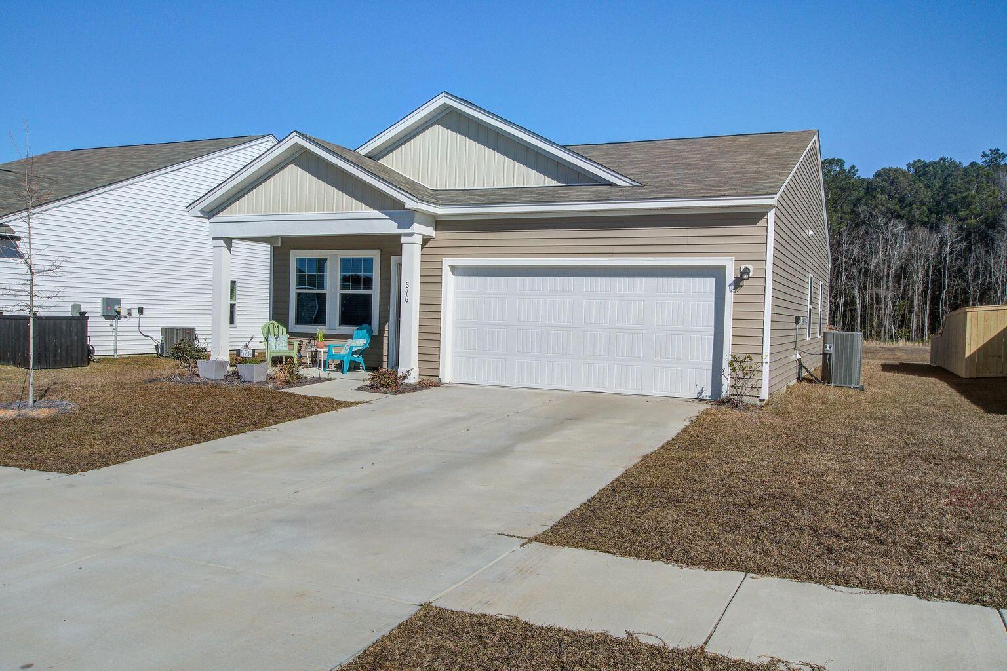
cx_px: 504
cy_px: 336
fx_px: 839
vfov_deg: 43.6
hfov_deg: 61.9
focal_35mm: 30
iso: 400
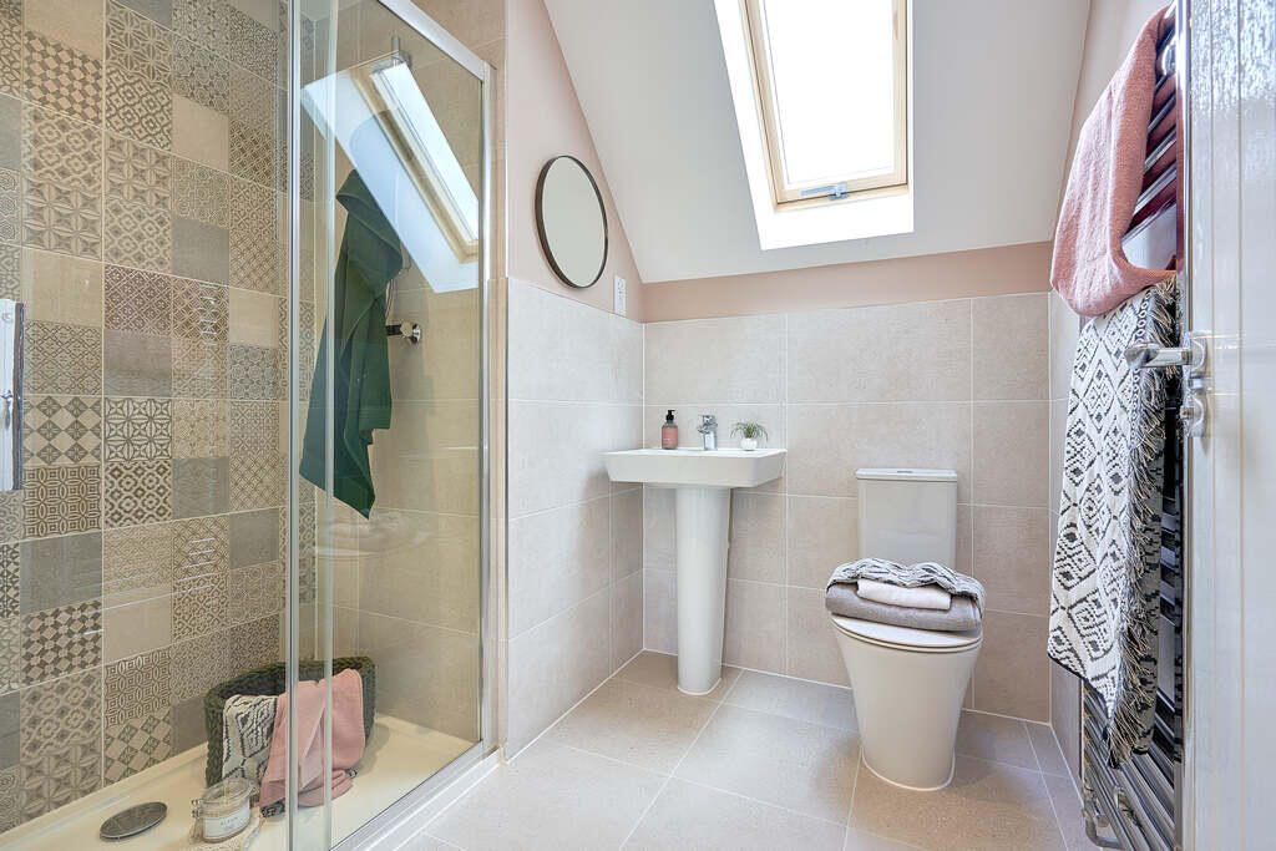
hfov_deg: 96.7
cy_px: 426
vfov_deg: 73.8
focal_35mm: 16
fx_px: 567
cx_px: 638
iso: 100
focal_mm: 16
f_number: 11
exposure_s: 1/2
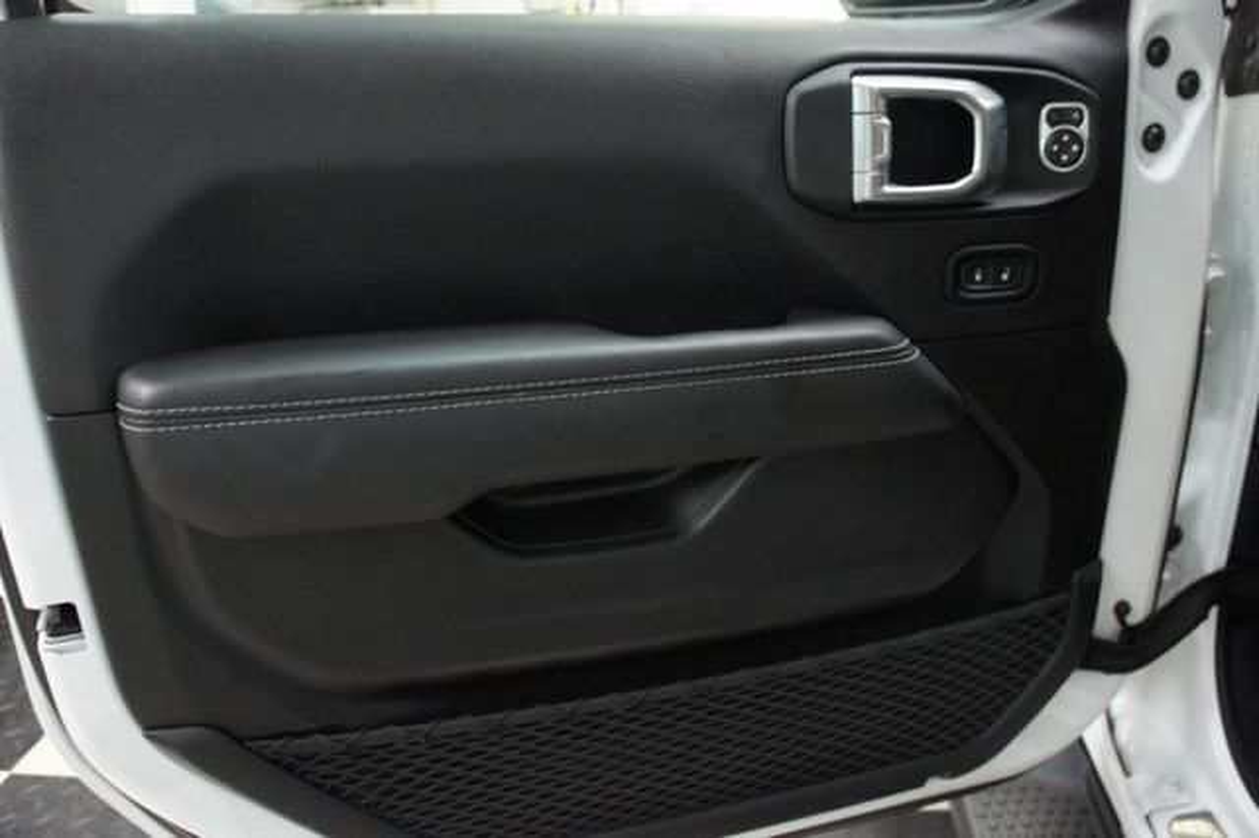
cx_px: 630
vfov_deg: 47.9
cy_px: 419
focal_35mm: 27
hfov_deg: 67.4
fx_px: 944
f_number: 3.5
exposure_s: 1/40
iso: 1600
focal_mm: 18
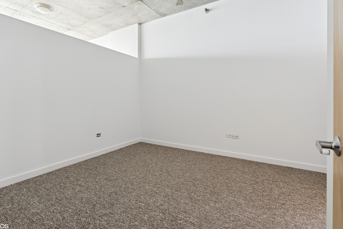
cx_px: 152
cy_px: 103
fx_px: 171
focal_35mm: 18
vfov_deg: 67.2
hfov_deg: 89.6
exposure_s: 1/13
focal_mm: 16
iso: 320
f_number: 8
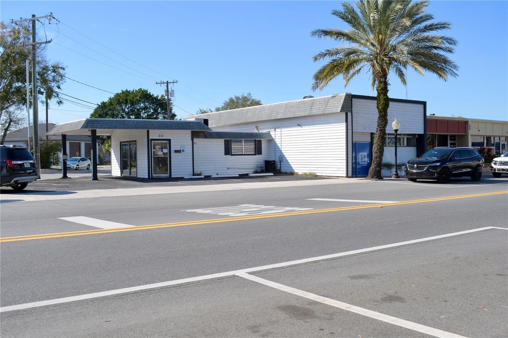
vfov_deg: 36.9
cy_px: 169
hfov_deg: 53.1
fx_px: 508
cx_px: 254
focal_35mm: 36
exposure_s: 1/200
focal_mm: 24
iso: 100
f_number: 8
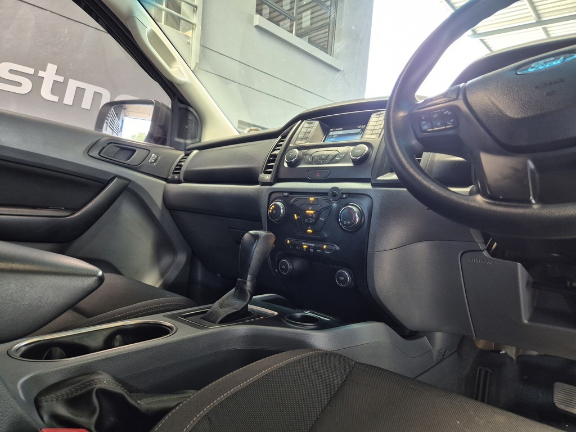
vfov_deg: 58.9
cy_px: 216
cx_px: 288
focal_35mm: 23
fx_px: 383
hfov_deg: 73.9
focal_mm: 5.4
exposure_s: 1/100
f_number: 1.8
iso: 400
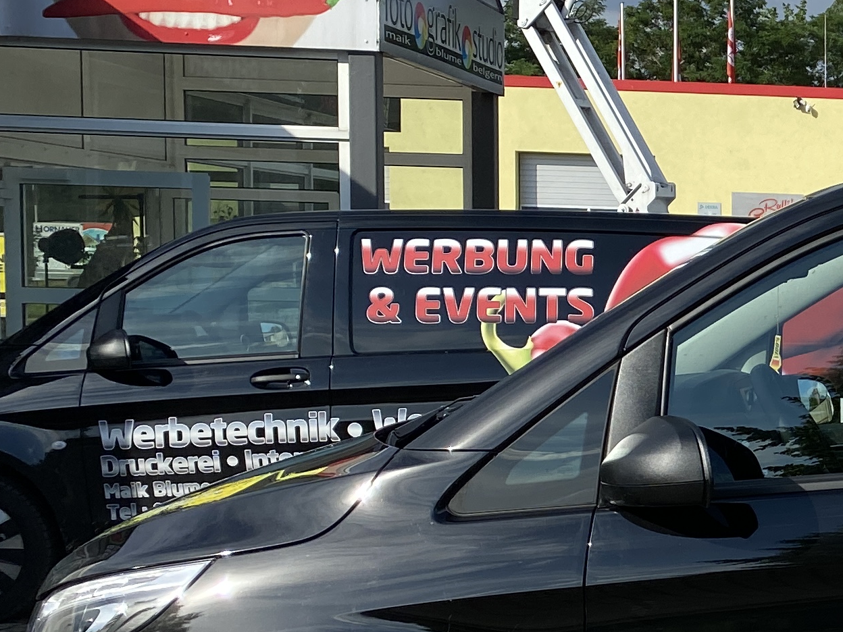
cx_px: 1240
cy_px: 456
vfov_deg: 17.5
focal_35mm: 84
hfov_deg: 20.2
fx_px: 2046
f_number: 1.8
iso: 32
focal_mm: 4.25
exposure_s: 1/2571
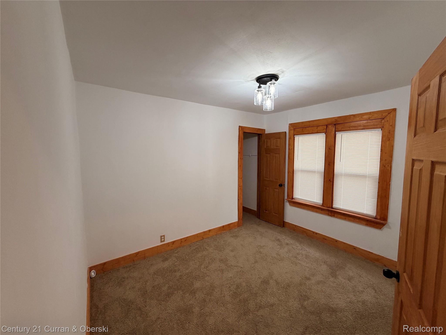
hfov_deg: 102.1
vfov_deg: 85.7
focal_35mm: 14
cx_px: 223
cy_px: 168
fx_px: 180
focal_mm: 2.22
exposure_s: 1/120
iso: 250
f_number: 2.2
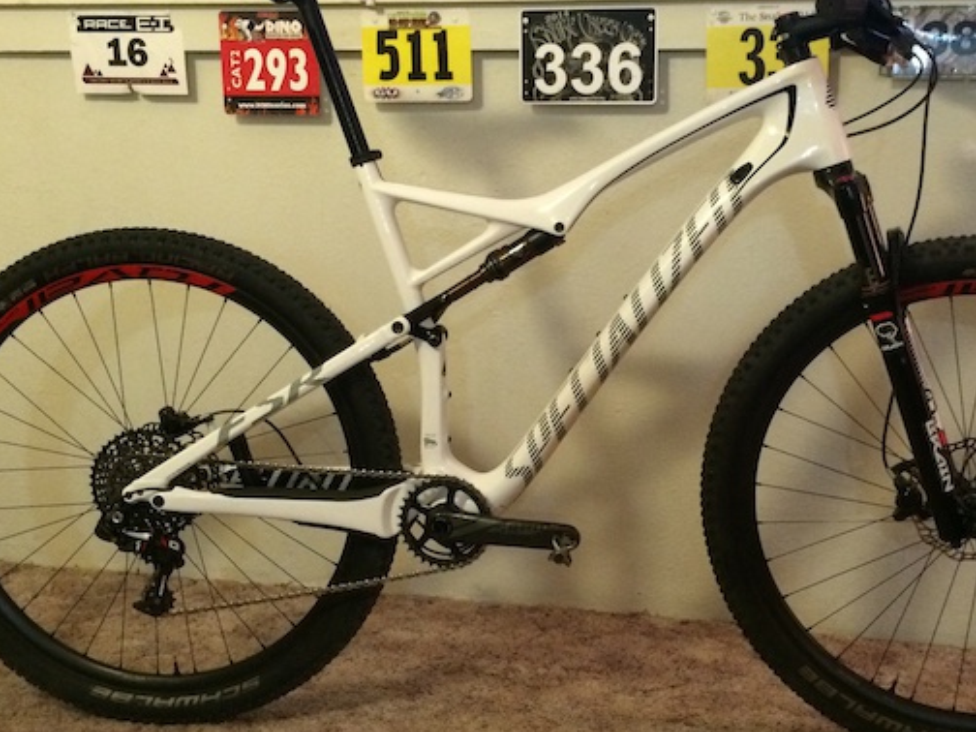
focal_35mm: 46
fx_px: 1297
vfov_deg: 31.5
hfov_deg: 41.1
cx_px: 575
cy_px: 362
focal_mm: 4.15
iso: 320
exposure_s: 1/15
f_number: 2.2
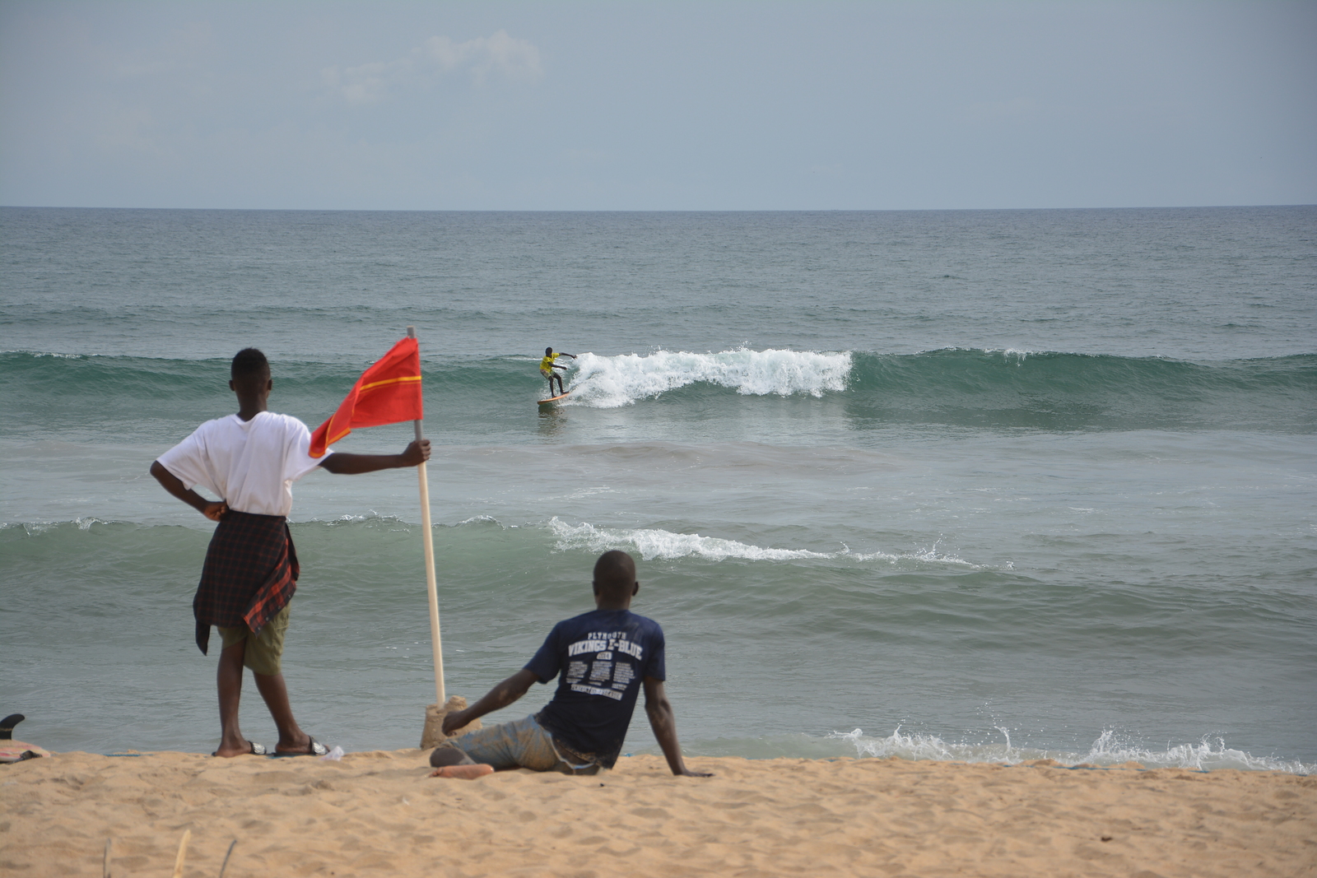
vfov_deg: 10.8
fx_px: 4664
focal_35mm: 128
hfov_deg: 16.1
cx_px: 658
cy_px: 439
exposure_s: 1/640
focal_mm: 85
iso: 160
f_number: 6.3
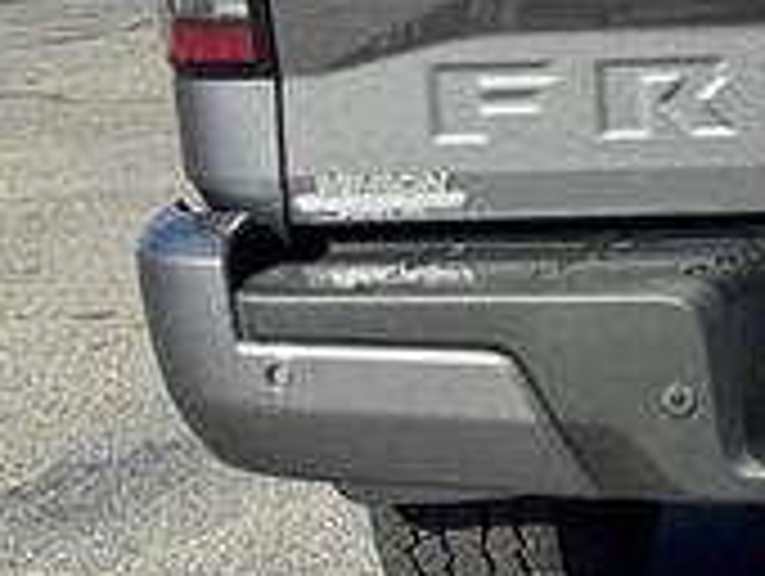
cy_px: -27
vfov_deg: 10.4
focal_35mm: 142
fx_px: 3143
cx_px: 1089
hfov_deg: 13.2
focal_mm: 6.76
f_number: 1.78
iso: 64
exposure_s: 1/1923
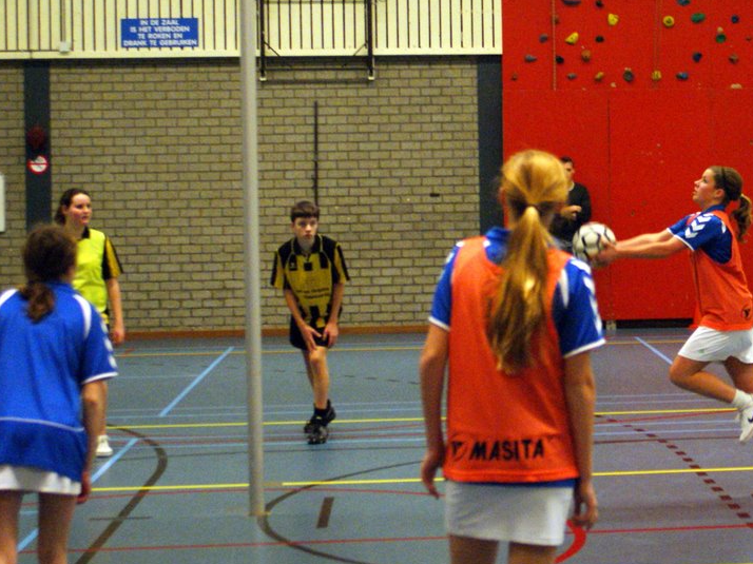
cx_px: 590
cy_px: 216
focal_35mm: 85
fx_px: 1844
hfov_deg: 22.8
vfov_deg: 17.4
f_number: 2.8
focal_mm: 35
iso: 1600
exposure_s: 1/160
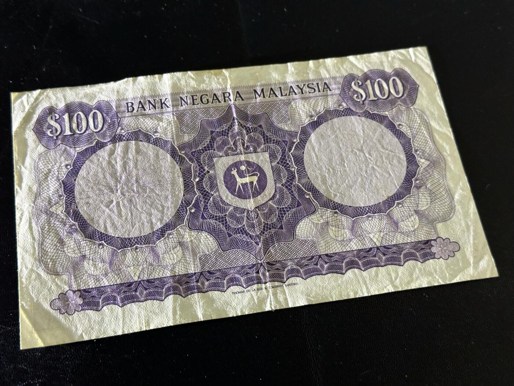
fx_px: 713
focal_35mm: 48
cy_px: 193
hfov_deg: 39.7
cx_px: 257
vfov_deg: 30.3
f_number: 1.78
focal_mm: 6.86
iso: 250
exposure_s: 1/33
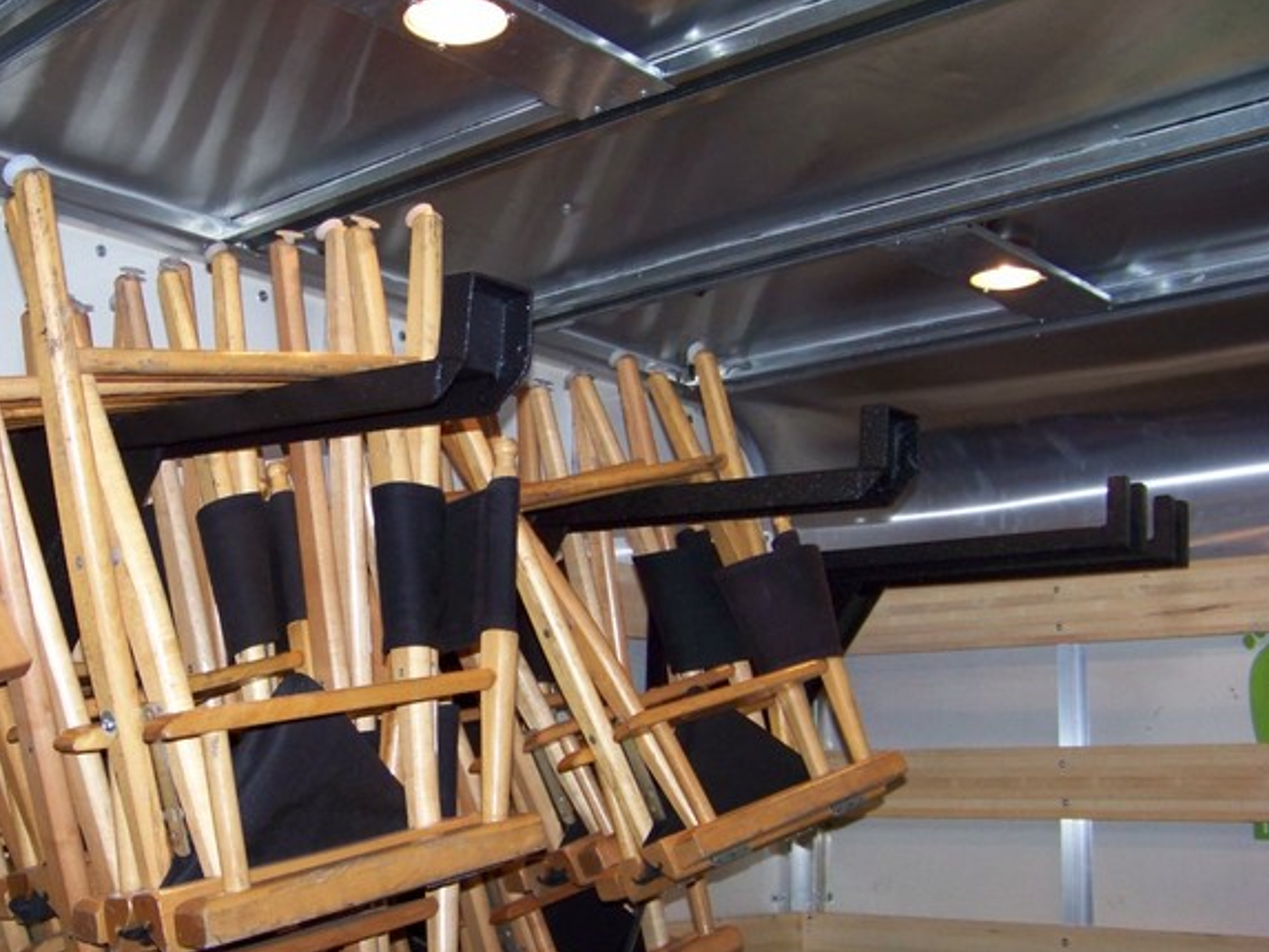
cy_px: 561
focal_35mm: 44
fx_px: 1613
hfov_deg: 42.8
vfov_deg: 32.8
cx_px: 518
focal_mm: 5.85
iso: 200
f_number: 2.8
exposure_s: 1/30
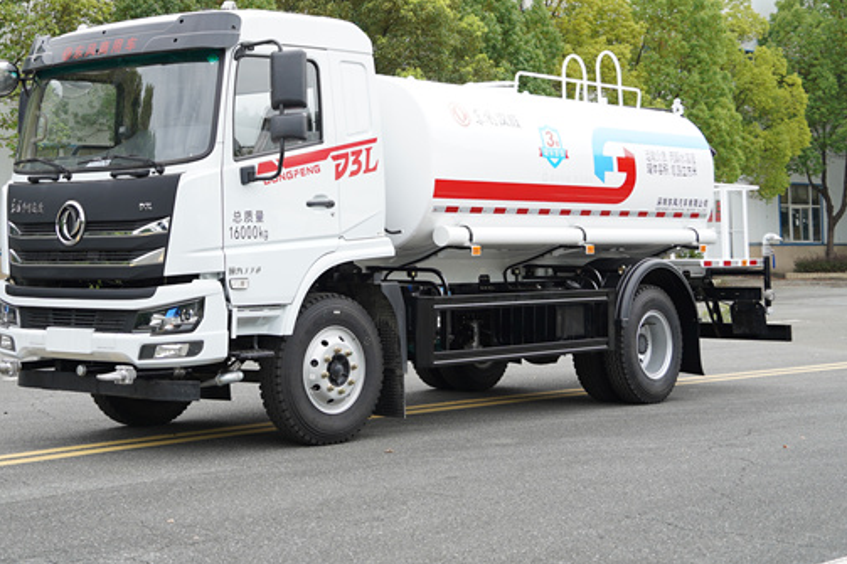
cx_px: 322
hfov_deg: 32.3
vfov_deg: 21.7
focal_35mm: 62
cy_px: 134
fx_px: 1458
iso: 100
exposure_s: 1/500
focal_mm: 39
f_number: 3.2
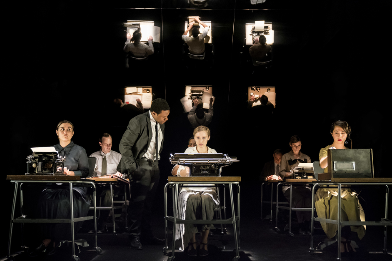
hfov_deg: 57.2
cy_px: 130
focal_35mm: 33
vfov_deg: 40.0
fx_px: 359
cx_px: 196
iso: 5000
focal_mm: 33
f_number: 2.8
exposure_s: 1/200
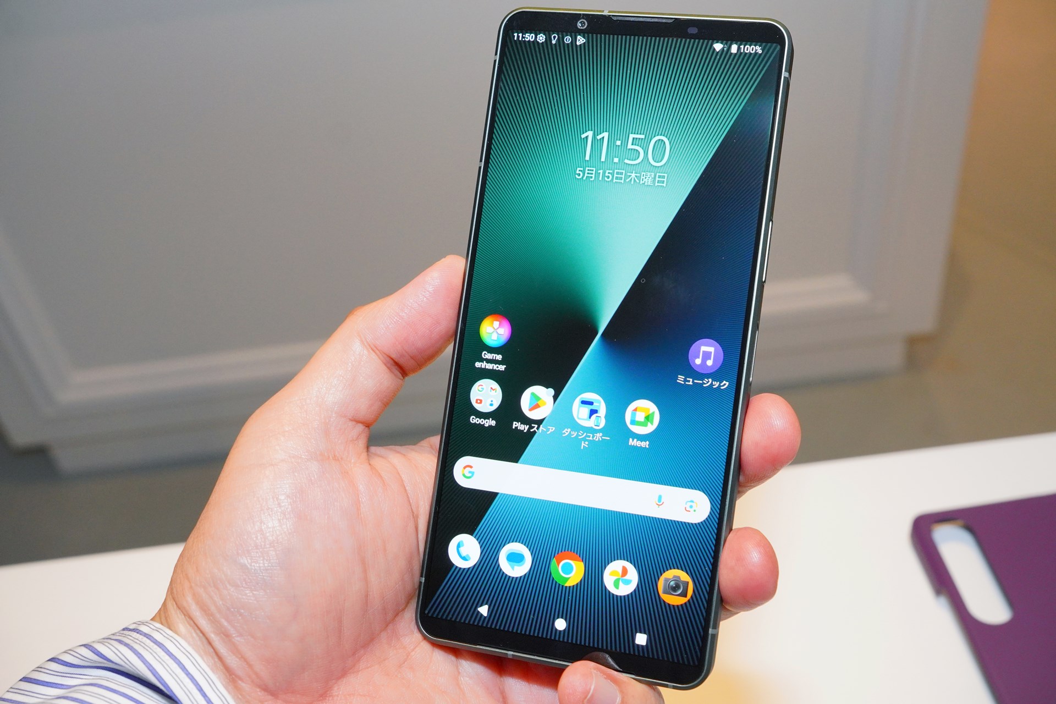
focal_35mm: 42
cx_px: 528
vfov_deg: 32.0
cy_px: 352
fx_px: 1228
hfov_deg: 46.5
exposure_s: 1/125
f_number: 7.1
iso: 1250
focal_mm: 27.9
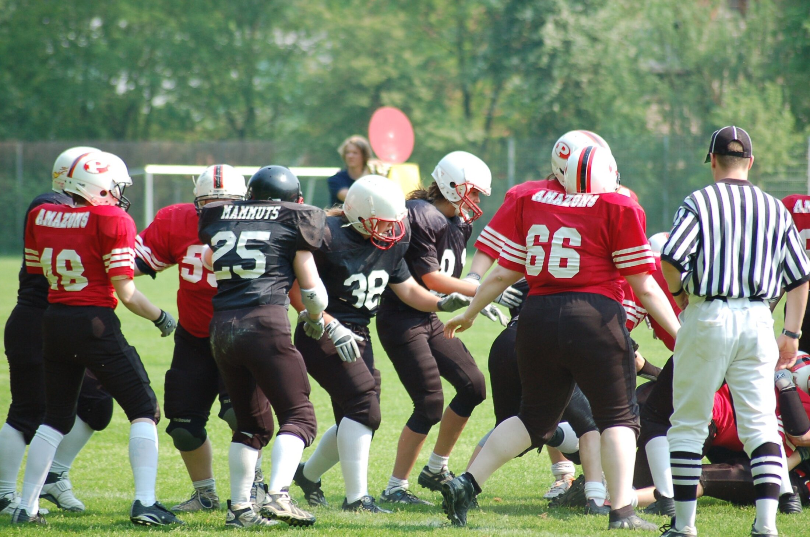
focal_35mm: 292
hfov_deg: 7.1
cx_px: 405
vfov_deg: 4.7
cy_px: 268
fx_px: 6569
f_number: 5
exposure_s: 1/800
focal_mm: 195
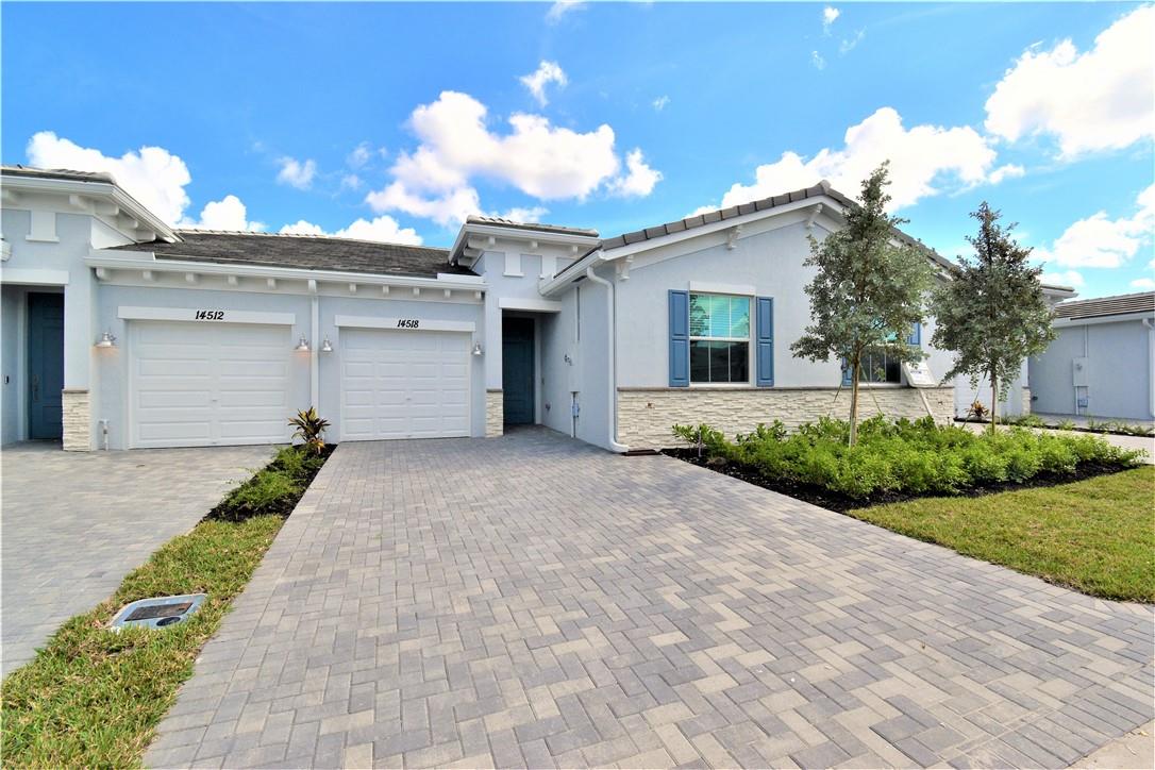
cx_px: 578
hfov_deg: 100.4
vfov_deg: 77.3
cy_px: 385
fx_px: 481
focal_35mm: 15
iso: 220
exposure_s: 1/500
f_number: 11
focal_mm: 10
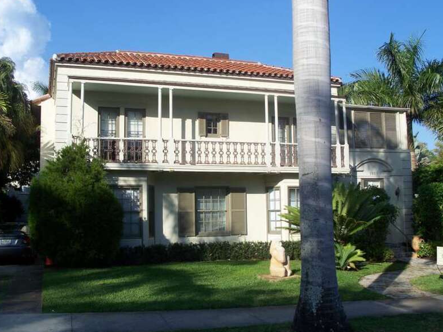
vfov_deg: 37.7
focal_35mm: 38
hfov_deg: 49.0
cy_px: 165
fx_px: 486
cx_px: 221
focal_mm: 7.8
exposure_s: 1/400
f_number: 4
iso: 64
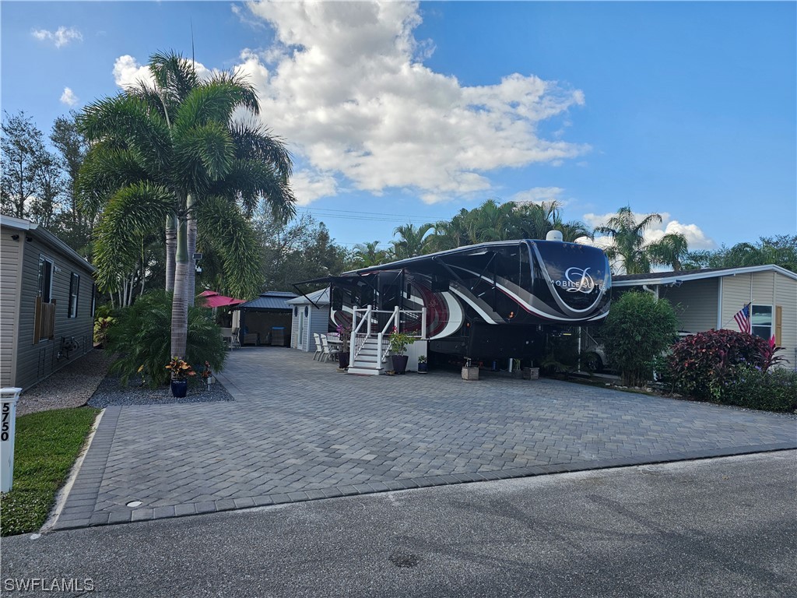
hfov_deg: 73.9
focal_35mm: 23
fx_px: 530
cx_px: 398
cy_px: 299
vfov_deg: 58.9
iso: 10
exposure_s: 1/447
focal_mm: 6.3
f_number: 1.7
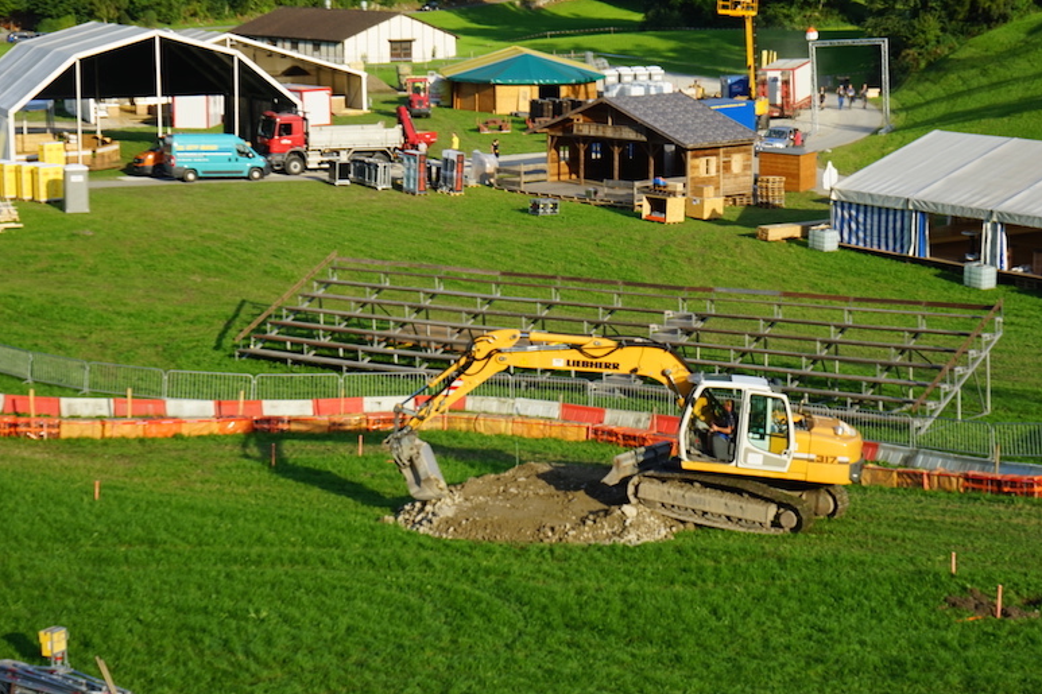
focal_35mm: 78
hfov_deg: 26.0
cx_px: 542
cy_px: 291
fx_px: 2257
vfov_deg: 17.5
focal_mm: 67
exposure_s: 1/100
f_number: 10
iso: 100
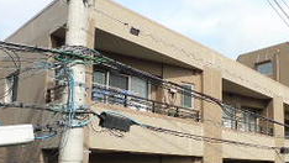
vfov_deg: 18.0
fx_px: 514
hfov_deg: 31.1
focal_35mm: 67
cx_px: 196
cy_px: 99
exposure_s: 1/500
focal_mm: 5.1
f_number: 3.5
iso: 80
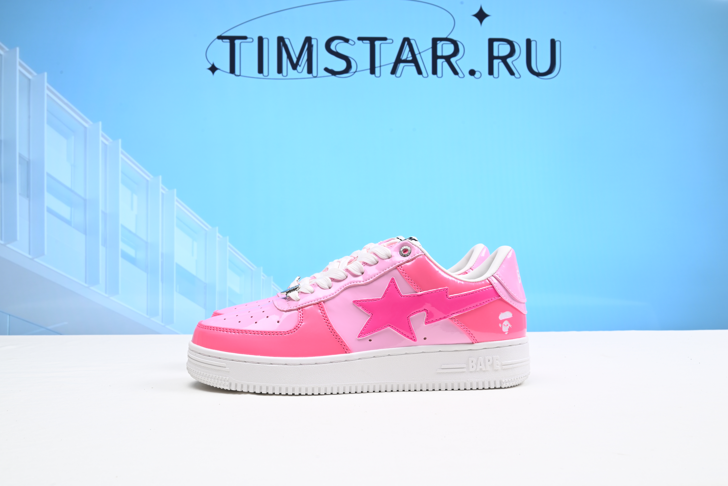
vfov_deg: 36.0
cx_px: 364
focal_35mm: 37
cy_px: 243
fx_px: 748
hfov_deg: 51.9
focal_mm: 37
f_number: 16
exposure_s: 1/2
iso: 100
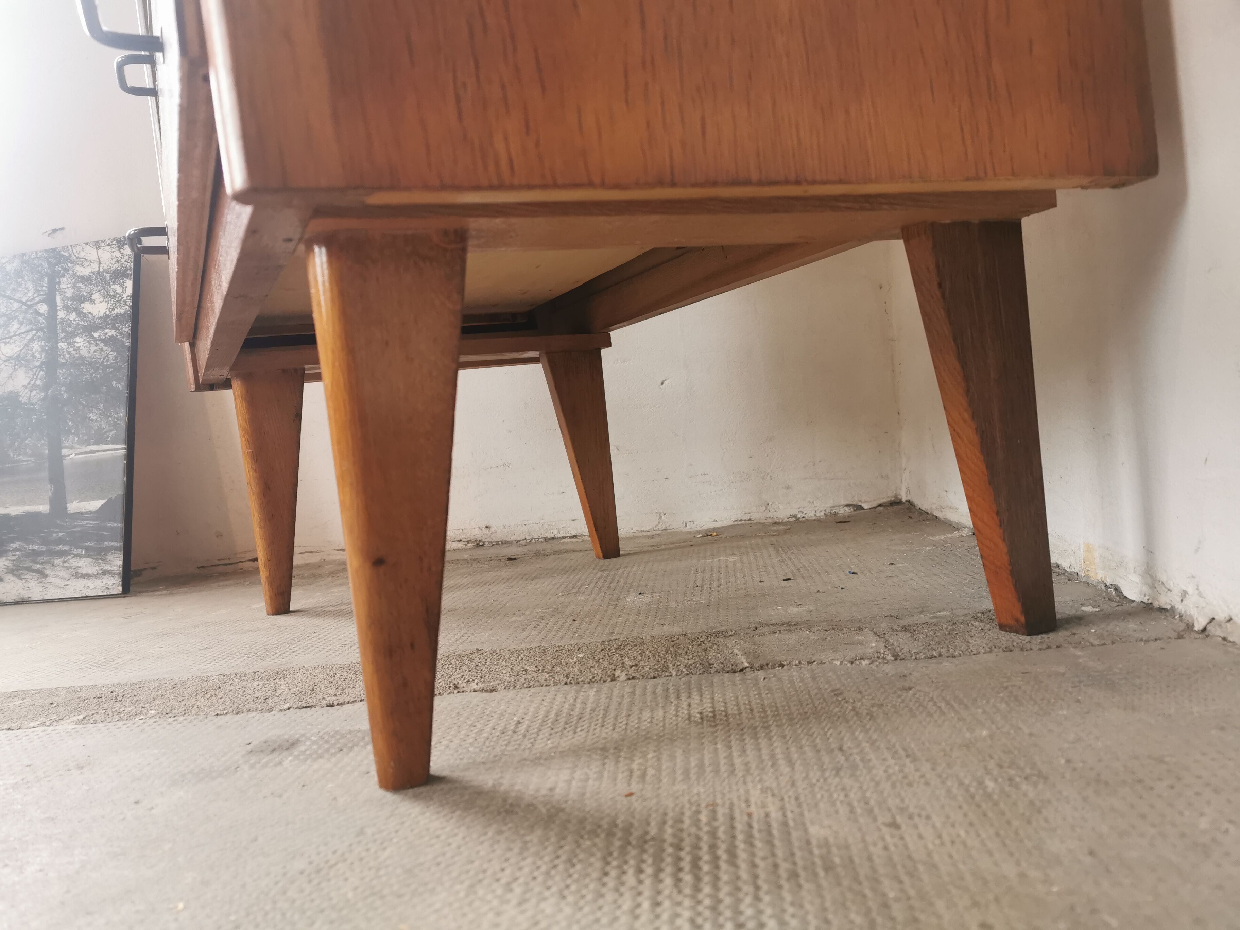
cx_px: 620
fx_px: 967
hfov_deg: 65.3
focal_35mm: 27
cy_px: 465
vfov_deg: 51.4
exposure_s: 1/50
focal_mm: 5.56
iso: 160
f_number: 1.6
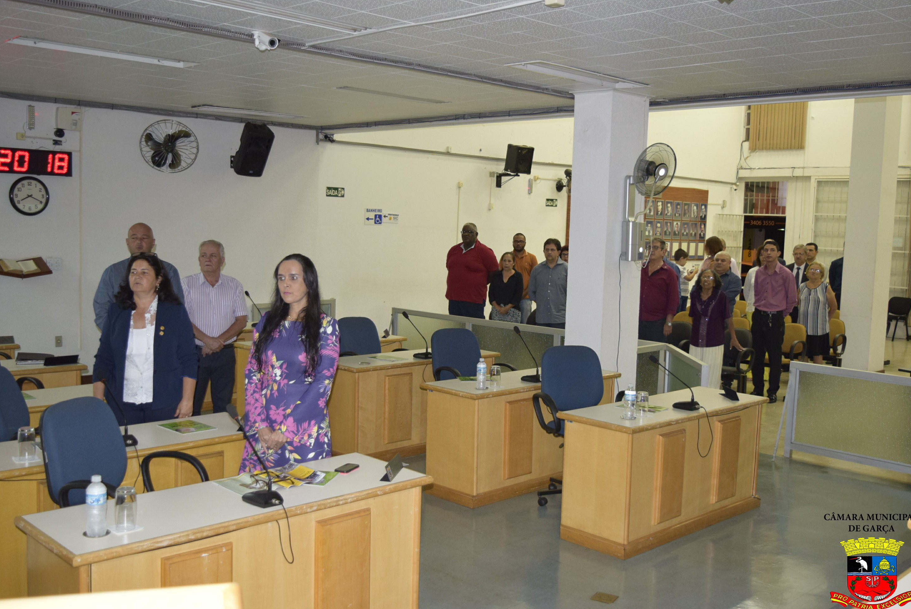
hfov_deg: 51.8
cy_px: 304
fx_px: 937
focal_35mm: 37
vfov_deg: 36.0
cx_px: 460
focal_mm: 24
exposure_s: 1/60
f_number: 4
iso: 1250
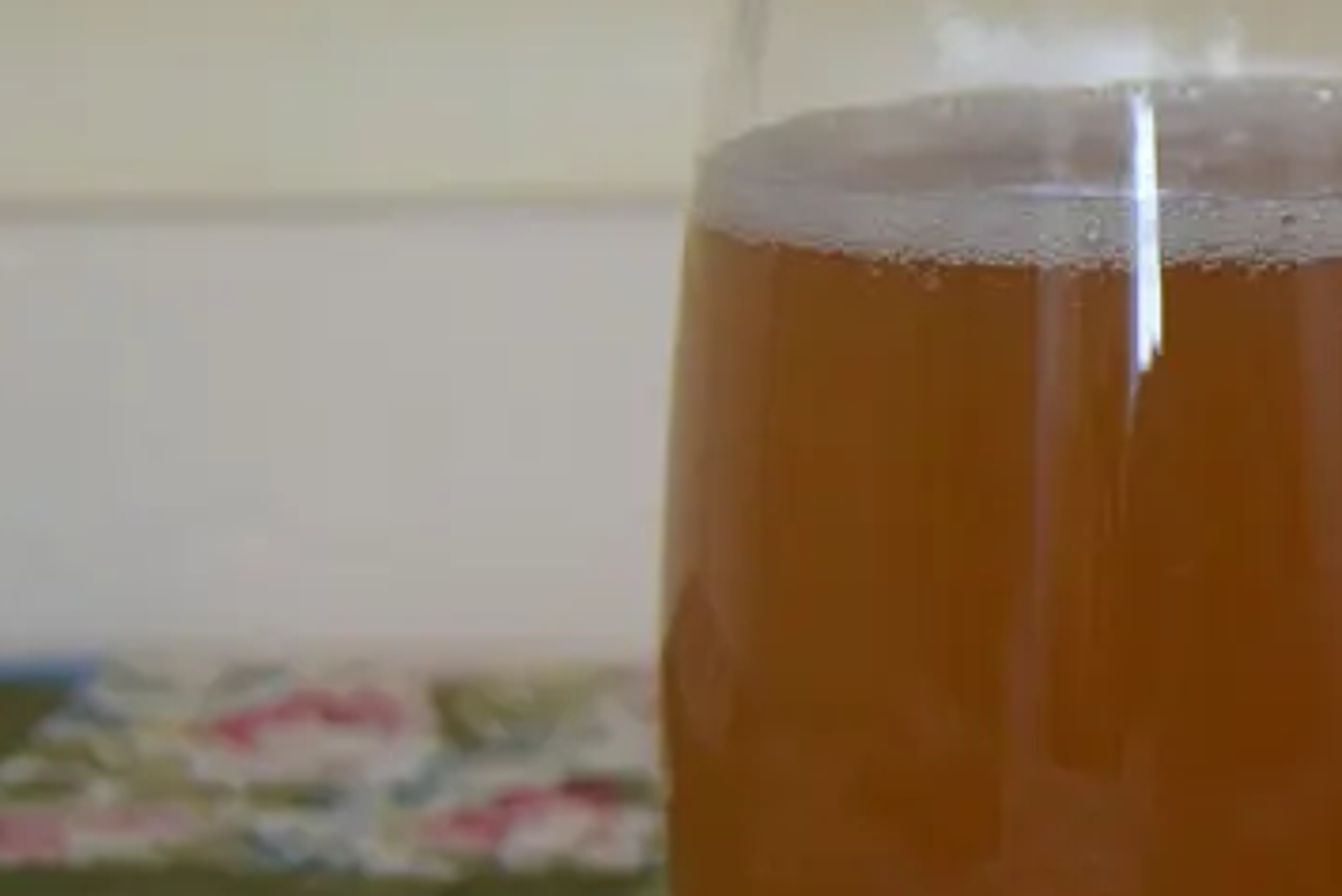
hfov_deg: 10.4
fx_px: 7251
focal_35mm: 194
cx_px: 1660
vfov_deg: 7.1
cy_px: 180
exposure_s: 1/60
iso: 1000
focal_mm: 45
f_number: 5.3
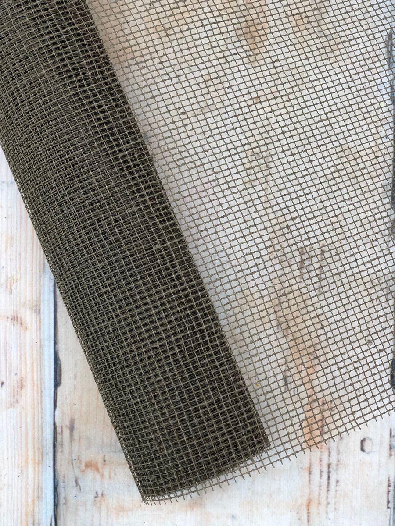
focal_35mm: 52
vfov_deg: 36.8
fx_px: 791
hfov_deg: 28.0
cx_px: 198
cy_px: 263
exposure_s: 1/50
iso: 32
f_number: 2.4
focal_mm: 6
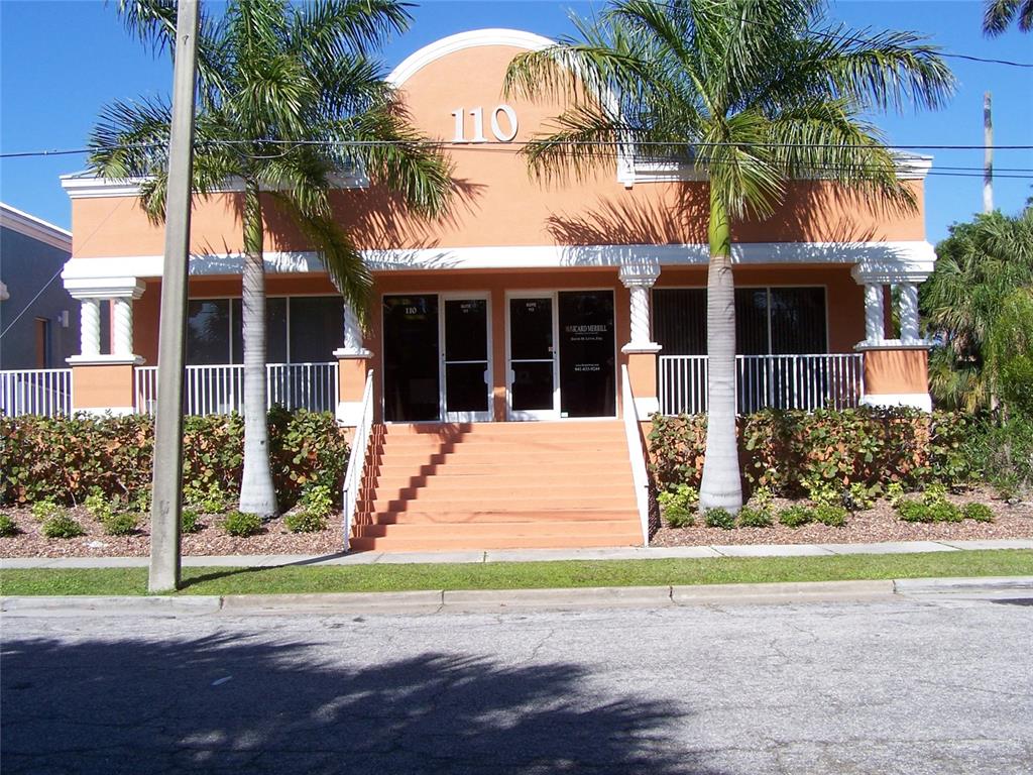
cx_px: 516
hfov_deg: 49.0
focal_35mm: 38
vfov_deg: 37.7
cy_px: 388
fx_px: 1134
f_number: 5.6
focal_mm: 6.3
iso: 80
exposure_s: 1/750
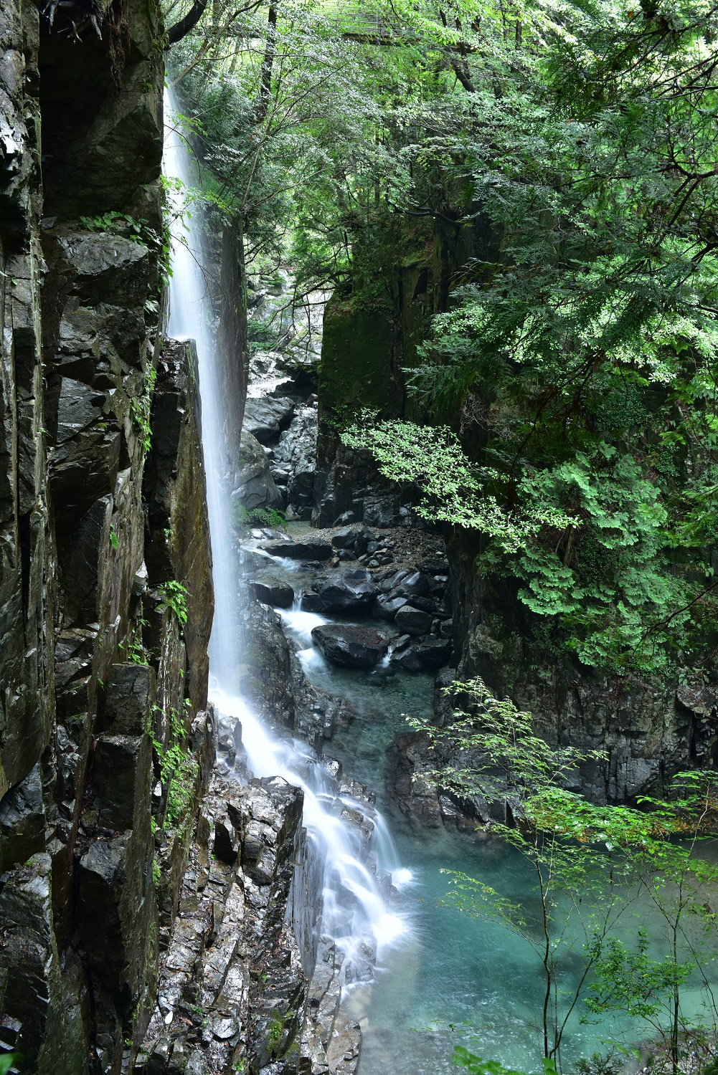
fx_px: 957
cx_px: 359
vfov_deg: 58.7
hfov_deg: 41.1
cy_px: 538
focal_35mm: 32
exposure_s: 1/2
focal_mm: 32
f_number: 9
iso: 250
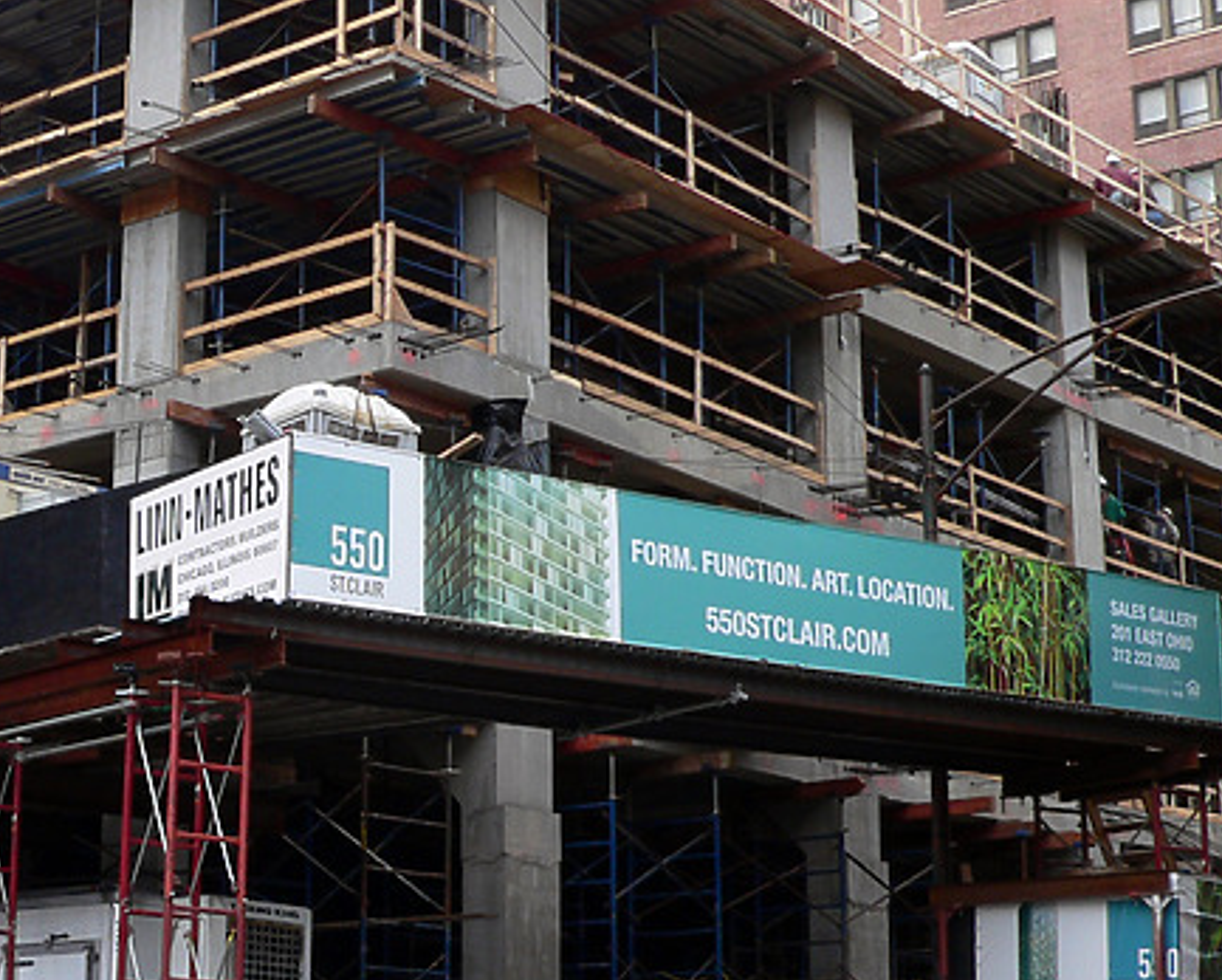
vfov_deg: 21.0
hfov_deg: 25.8
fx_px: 2642
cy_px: 538
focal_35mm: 73
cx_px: 322
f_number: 2.8
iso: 80
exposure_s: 1/100
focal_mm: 6
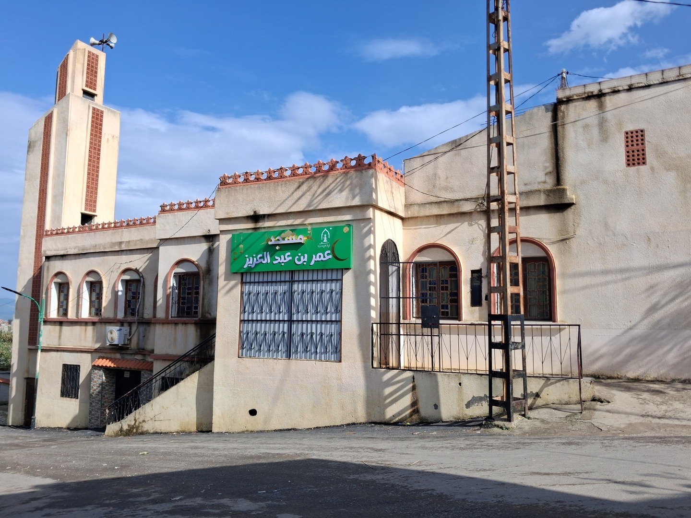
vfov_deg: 51.4
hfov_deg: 65.3
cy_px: 259
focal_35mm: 27
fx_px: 539
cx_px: 346
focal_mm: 4
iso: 25
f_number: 1.8
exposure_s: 1/677
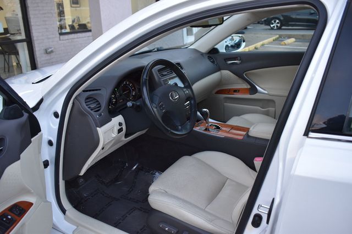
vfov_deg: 43.6
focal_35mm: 30
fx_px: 293
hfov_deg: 62.0
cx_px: 176
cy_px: 117
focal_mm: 20
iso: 800
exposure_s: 1/160
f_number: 4.5
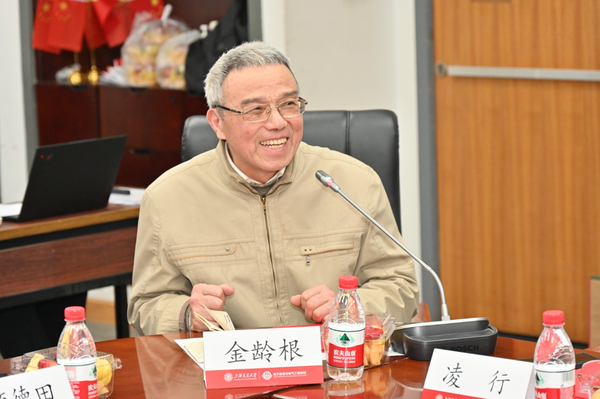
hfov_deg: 16.4
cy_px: 200
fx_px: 2083
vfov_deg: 11.0
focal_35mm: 125
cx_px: 300
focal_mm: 125
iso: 2000
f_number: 6.3
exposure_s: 1/200
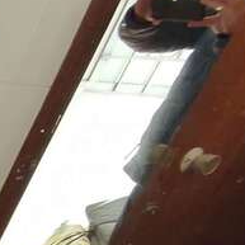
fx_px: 657
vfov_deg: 16.5
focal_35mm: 82
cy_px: 479
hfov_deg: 10.5
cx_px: -552
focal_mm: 2.16
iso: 250
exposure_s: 1/50
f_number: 2.2
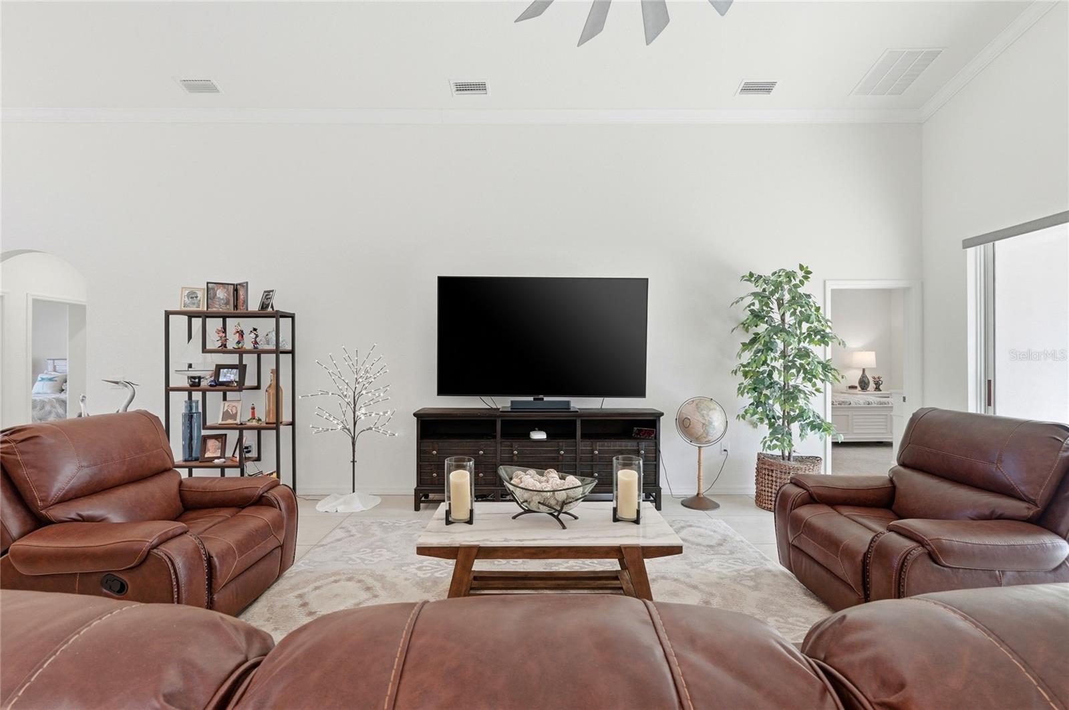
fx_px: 445
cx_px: 534
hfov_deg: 100.5
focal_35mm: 15
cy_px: 355
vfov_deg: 77.2
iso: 100
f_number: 7.1
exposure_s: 1/100
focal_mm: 10
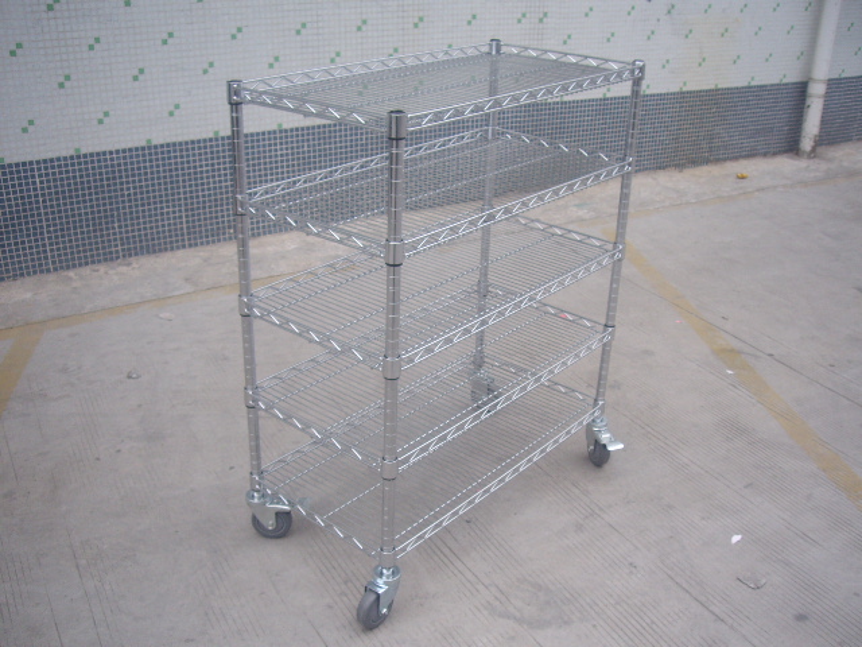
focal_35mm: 38
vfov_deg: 37.7
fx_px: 946
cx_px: 431
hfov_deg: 49.0
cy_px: 324
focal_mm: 6.2
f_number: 4.3
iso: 64
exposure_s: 1/200
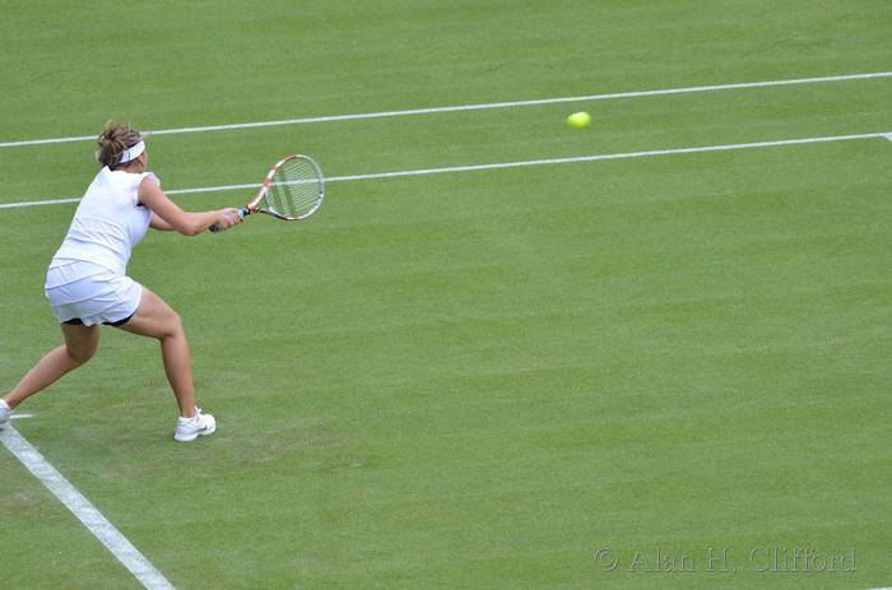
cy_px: 295
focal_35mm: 375
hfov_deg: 5.5
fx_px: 9269
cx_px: 446
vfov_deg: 3.6
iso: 320
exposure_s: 1/500
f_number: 5.3
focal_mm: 250
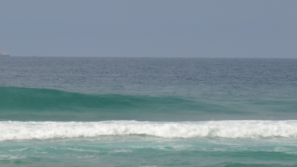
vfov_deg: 3.4
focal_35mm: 355
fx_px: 2796
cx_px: 22
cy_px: 30
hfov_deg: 6.1
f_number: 7.1
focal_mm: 120
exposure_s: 1/800
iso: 100
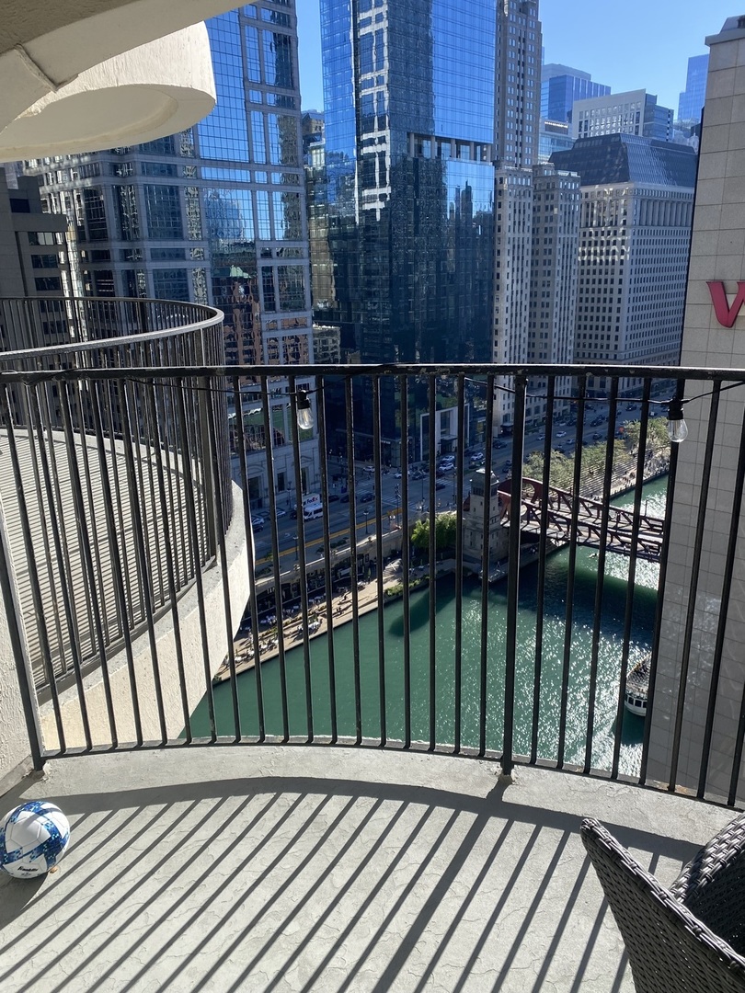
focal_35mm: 26
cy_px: 496
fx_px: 746
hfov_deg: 53.1
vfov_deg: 67.3
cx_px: 372
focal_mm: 4.25
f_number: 1.8
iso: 32
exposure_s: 1/1362
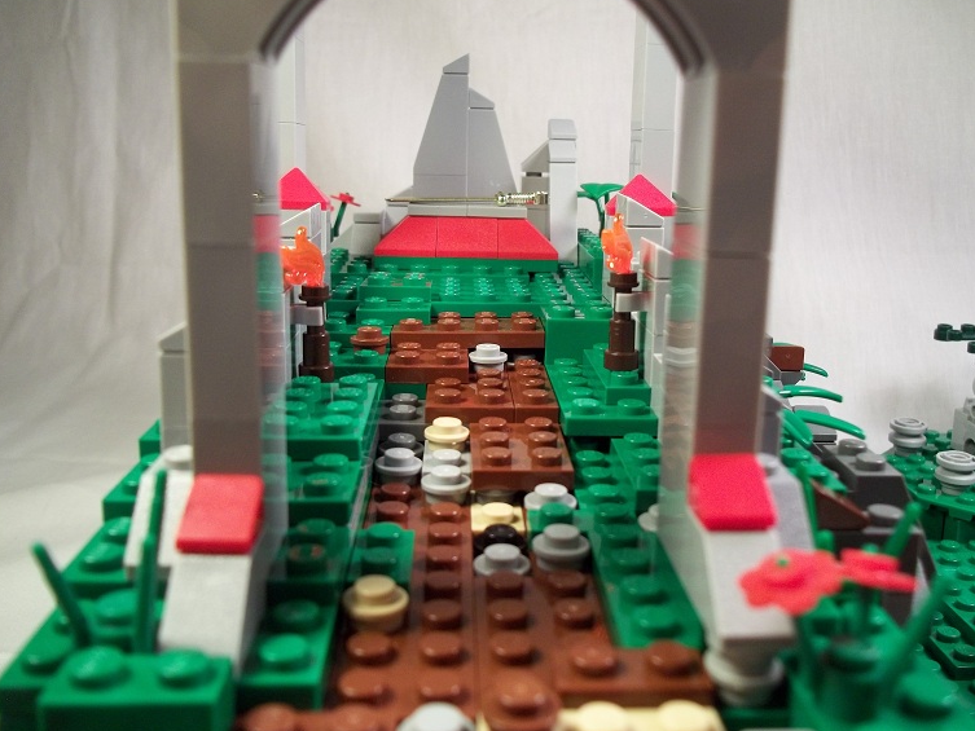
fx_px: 958
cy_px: 348
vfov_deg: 41.8
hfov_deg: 53.9
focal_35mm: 34
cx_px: 493
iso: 160
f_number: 2.9
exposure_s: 1/60
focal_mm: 5.7
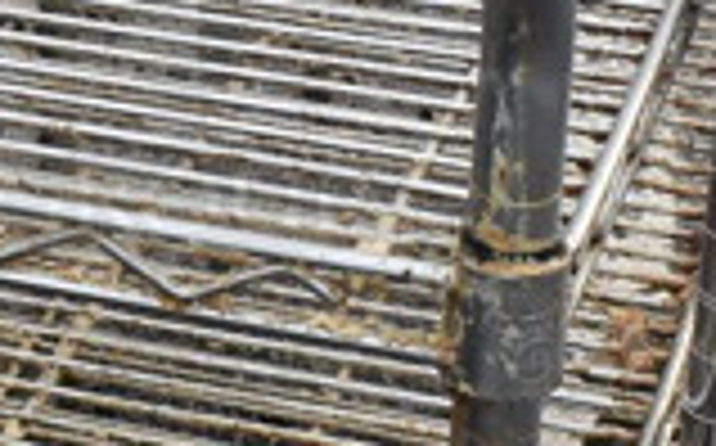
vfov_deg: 7.4
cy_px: 16
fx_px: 3431
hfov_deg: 11.7
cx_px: -90
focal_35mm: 176
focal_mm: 20
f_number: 5.6
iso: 200
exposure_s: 1/160
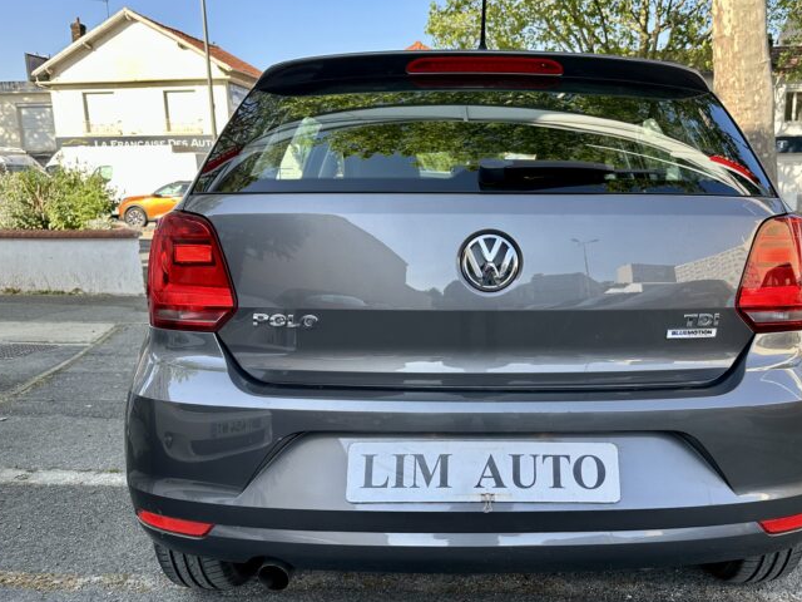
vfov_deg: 46.7
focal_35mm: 30
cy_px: 327
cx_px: 484
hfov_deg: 59.4
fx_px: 695
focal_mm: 6.86
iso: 80
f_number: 1.78
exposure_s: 1/709
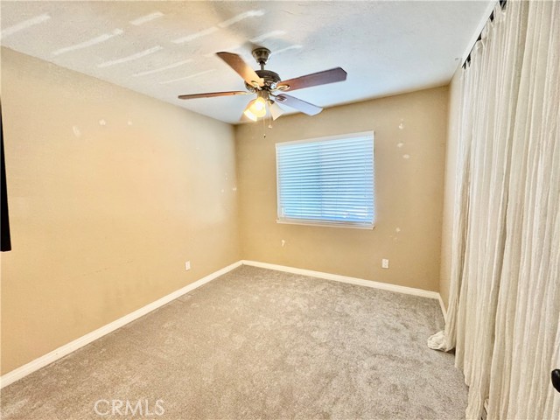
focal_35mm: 14
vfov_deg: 85.7
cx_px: 280
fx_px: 226
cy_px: 210
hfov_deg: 102.1
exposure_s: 1/120
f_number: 2.2
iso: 250
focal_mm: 2.22
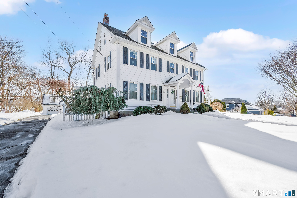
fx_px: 115
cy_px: 99
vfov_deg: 81.2
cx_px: 148
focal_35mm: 14
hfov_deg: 104.3
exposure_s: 1/2000
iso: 640
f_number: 9
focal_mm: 14
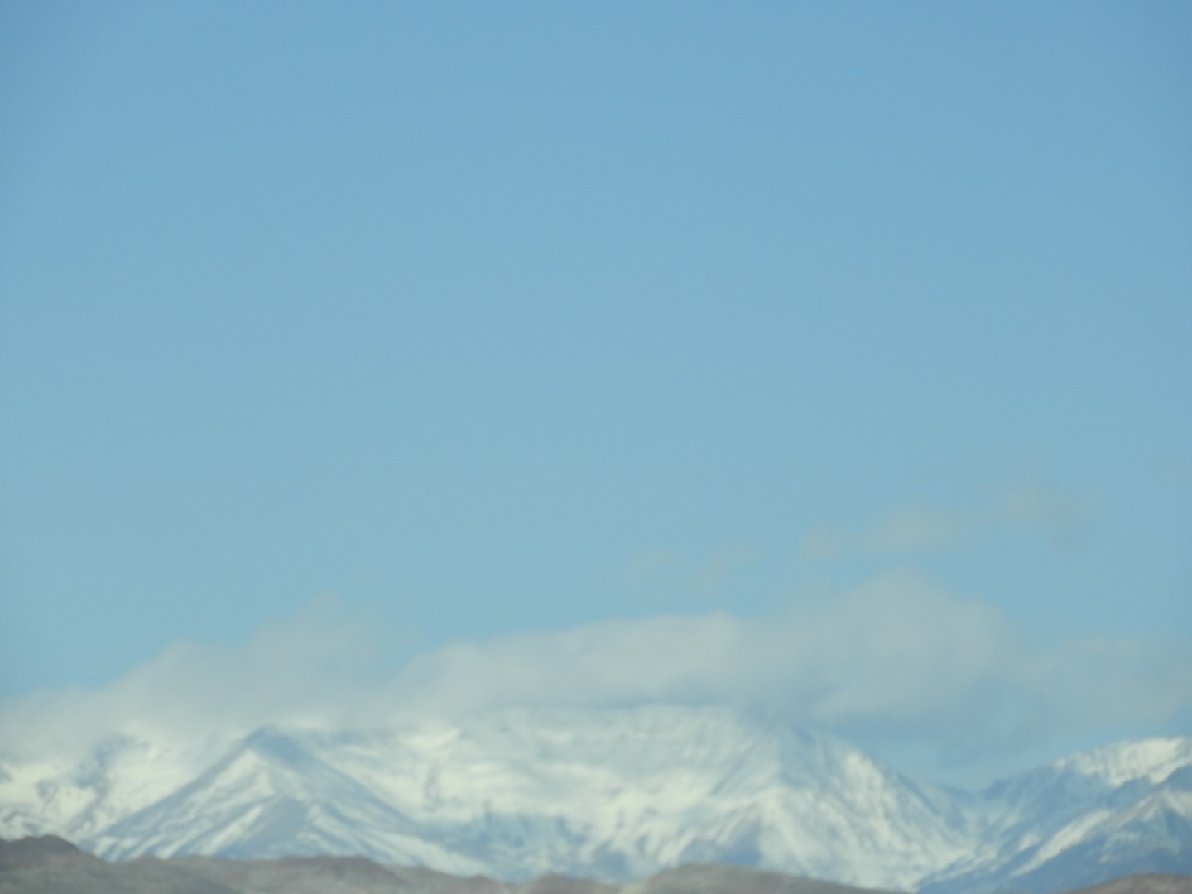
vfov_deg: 3.7
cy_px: 447
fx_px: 13774
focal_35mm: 400
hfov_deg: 5.0
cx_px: 596
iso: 100
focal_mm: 71.7
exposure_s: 1/800
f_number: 5.6
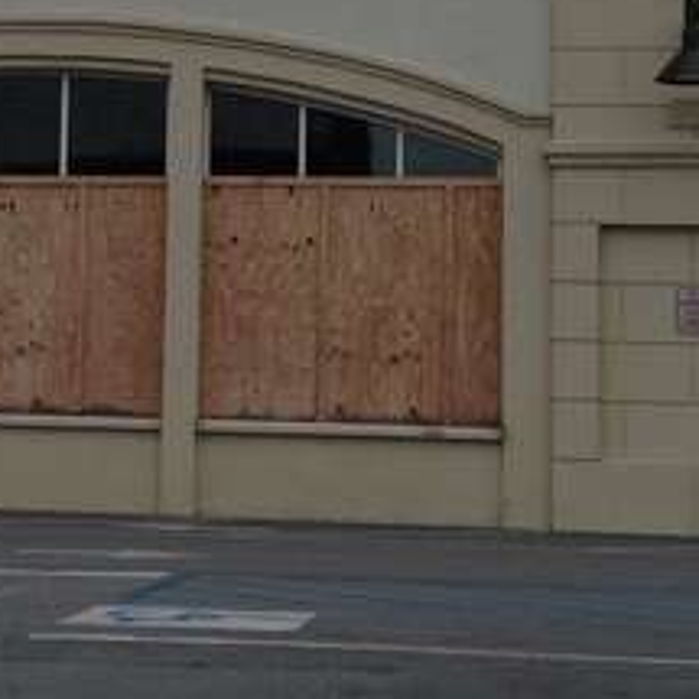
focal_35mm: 115
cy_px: 120
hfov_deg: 14.9
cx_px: 29
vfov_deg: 15.0
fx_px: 2627
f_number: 2.4
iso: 64
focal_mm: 4.28
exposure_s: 1/935
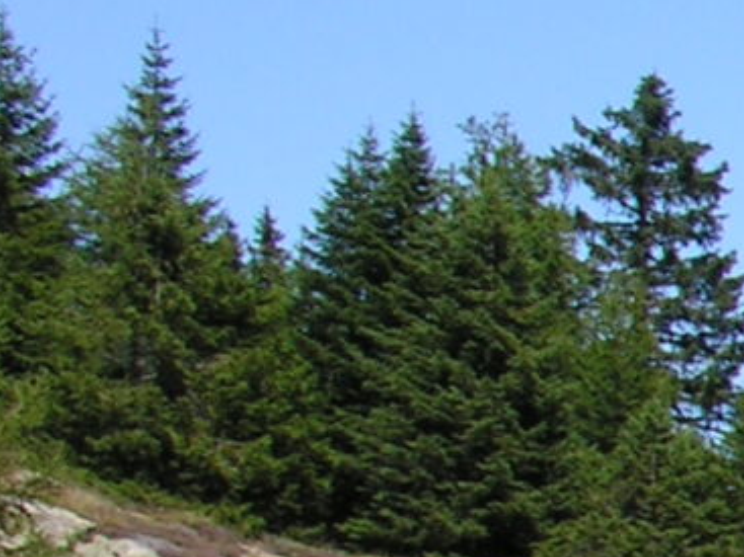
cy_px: 843
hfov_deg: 6.7
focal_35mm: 258
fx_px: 5543
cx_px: 2550
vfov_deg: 5.7
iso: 50
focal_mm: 9.5
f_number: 6.3
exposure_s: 1/192
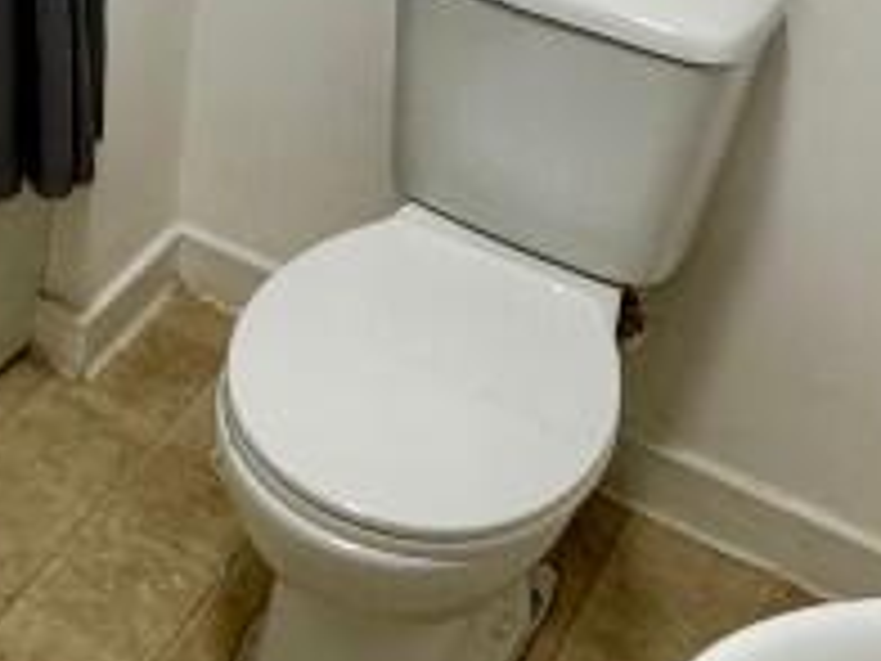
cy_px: -202
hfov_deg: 24.5
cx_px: -144
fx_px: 1858
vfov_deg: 18.7
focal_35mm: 73
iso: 320
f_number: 2.2
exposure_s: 1/100
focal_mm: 2.22
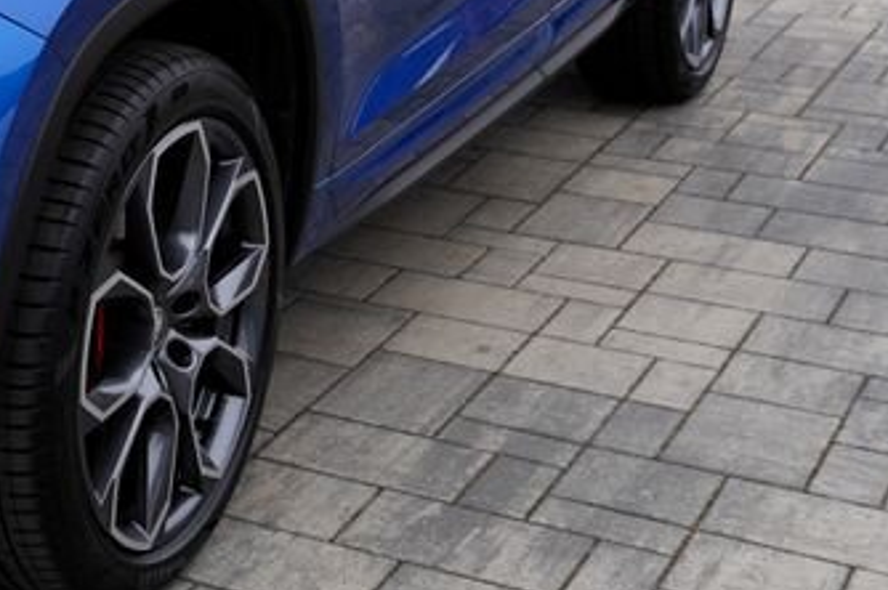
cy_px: -61
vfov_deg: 14.9
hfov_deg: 21.2
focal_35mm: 89
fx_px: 2193
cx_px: -194
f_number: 4.5
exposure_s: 1/80
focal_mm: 29
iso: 100
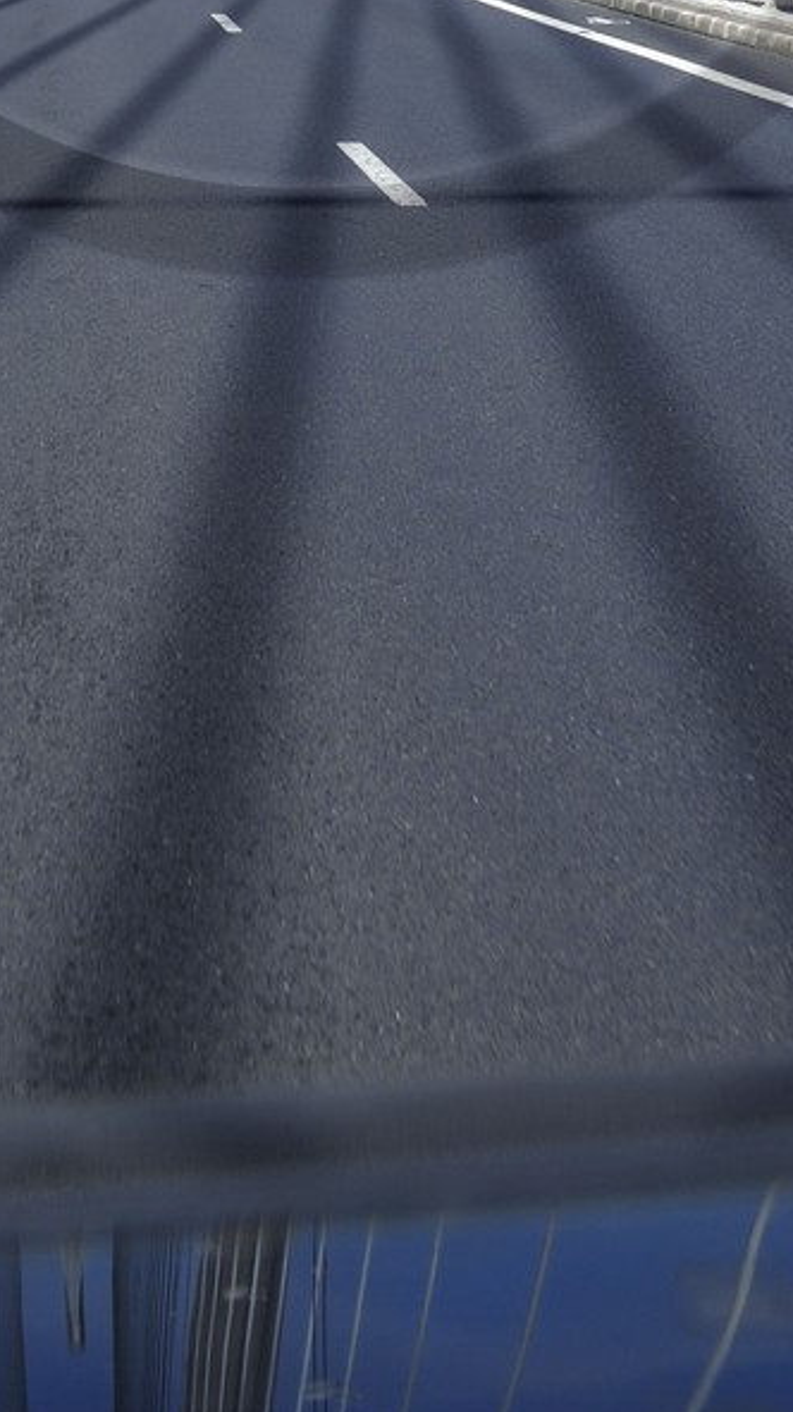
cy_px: -468
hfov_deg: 17.7
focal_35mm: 68
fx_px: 2544
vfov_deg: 26.0
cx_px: 306
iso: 200
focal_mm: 24
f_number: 7.1
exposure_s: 1/800
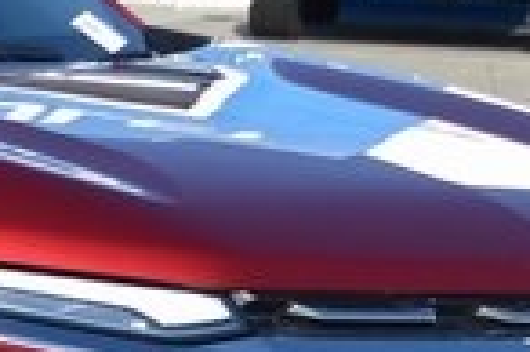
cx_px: -401
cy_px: 174
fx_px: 3721
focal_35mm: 253
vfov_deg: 5.4
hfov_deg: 7.9
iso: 160
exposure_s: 1/1250
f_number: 4.5
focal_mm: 24
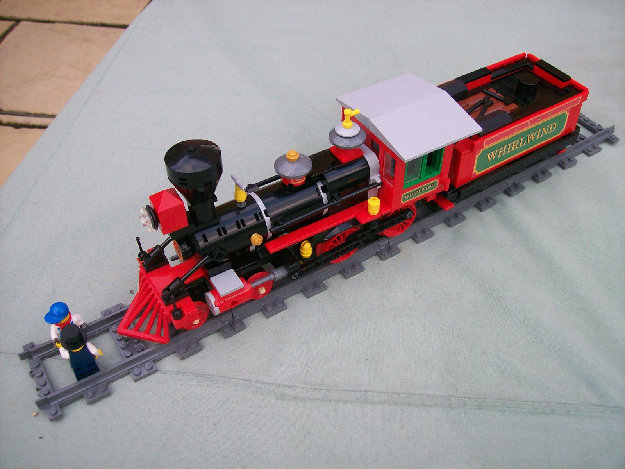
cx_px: 312
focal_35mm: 36
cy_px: 234
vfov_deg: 39.7
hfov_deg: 51.4
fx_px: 650
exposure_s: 1/105
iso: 80
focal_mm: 6
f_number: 2.7
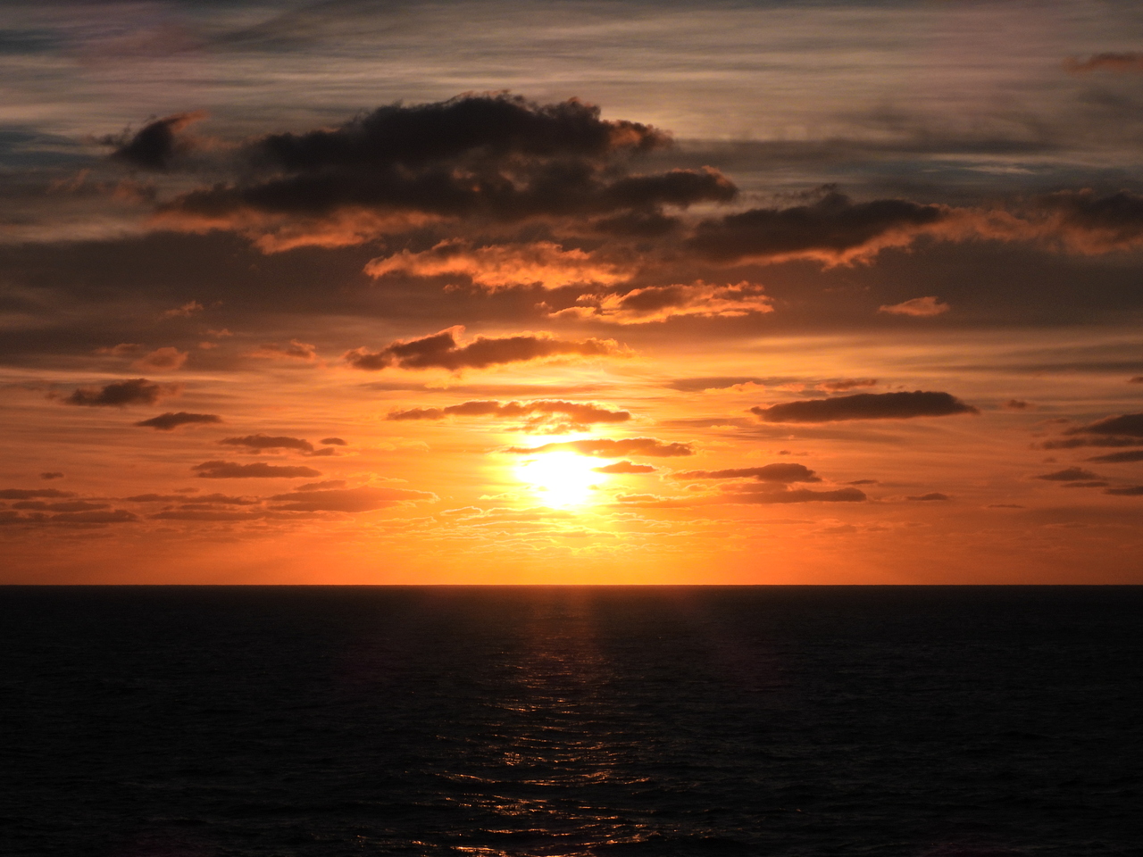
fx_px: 2807
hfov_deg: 23.0
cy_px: 428
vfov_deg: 17.4
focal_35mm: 85
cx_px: 572
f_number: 8
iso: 100
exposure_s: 1/2000
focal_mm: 15.2
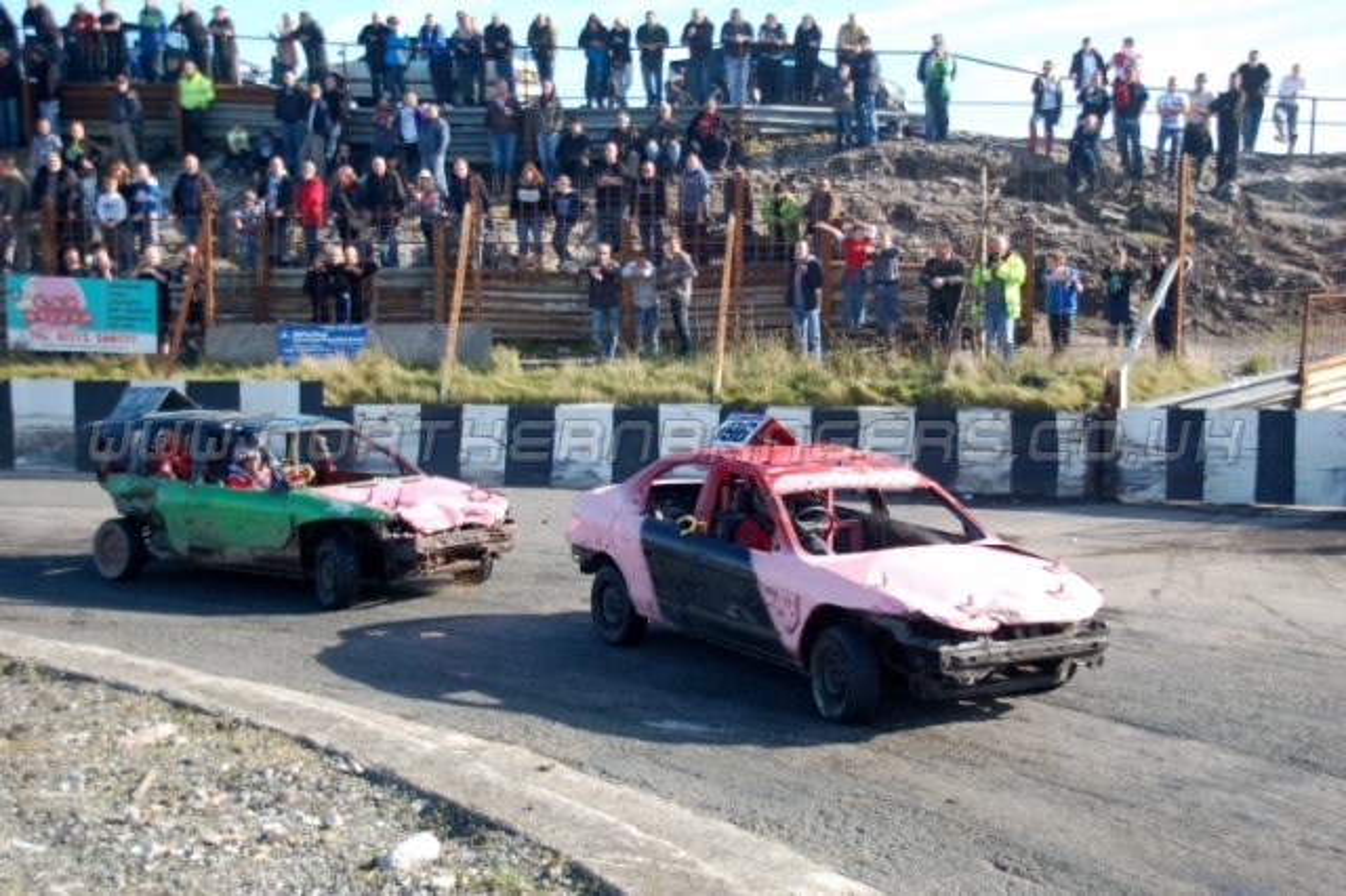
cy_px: 448
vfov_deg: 28.9
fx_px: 1738
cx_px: 673
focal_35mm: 46
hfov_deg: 42.3
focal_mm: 31
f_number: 4.5
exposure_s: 1/800
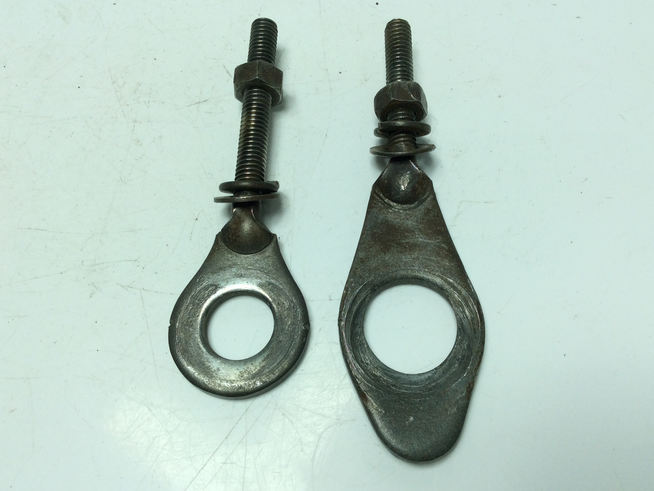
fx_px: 623
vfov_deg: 42.9
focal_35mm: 33
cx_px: 335
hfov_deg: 55.4
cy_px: 239
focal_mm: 3.3
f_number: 2.4
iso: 32
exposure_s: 1/578
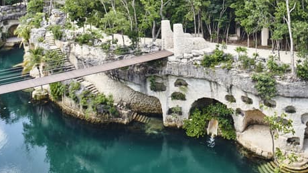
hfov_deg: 49.2
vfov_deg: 28.4
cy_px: 35
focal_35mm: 41
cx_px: 177
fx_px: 335
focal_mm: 24
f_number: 5
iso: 100
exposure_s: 1/160
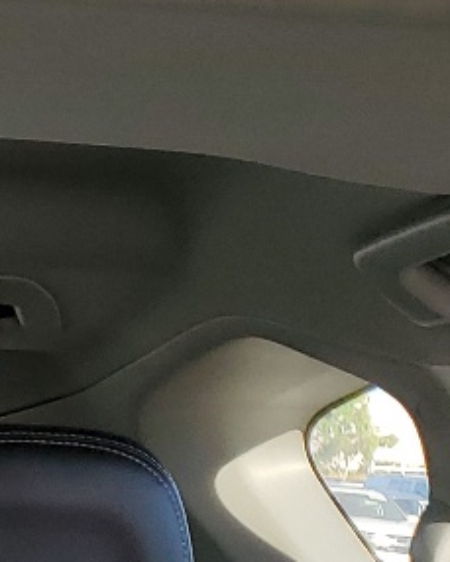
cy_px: 452
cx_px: -648
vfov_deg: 13.5
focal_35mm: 142
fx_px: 2363
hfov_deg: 9.6
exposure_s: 1/179
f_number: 1.5
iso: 50
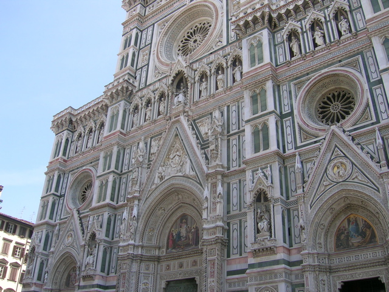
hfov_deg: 52.6
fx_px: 393
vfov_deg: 40.7
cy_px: 146
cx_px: 194
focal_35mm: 35
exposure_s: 1/187
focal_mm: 5.4
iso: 50
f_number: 4.8
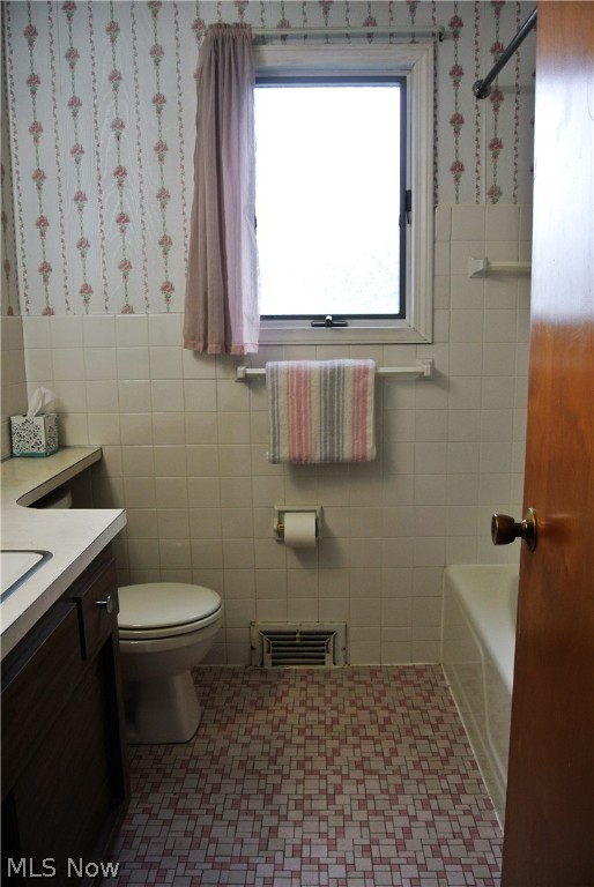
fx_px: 666
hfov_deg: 48.0
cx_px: 297
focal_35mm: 27
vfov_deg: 67.3
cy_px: 444
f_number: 3.5
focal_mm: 10
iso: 200
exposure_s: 1/60
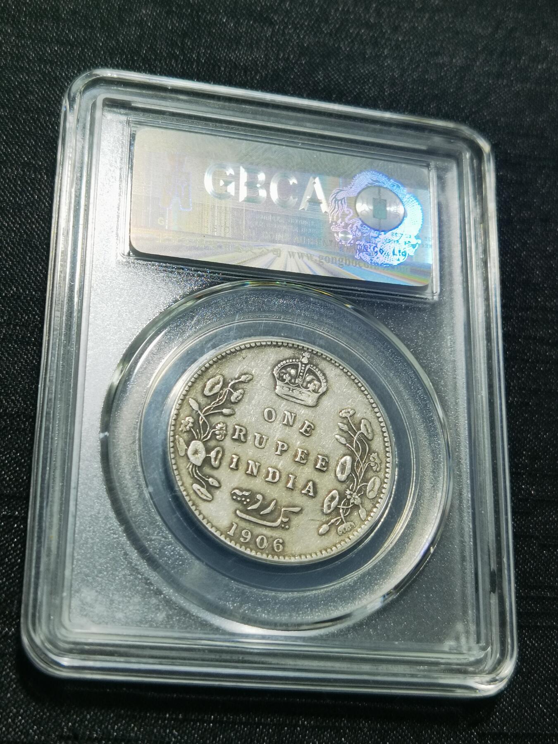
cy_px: 372
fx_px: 1182
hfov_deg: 26.6
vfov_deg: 34.9
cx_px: 279
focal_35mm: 55
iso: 80
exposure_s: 1/100
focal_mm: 6.67
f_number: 1.9
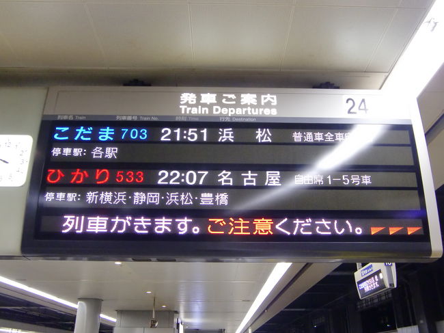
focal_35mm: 33
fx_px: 423
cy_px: 166
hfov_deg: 55.4
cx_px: 222
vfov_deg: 42.9
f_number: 2.7
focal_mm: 5.8
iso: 400
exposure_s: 1/50
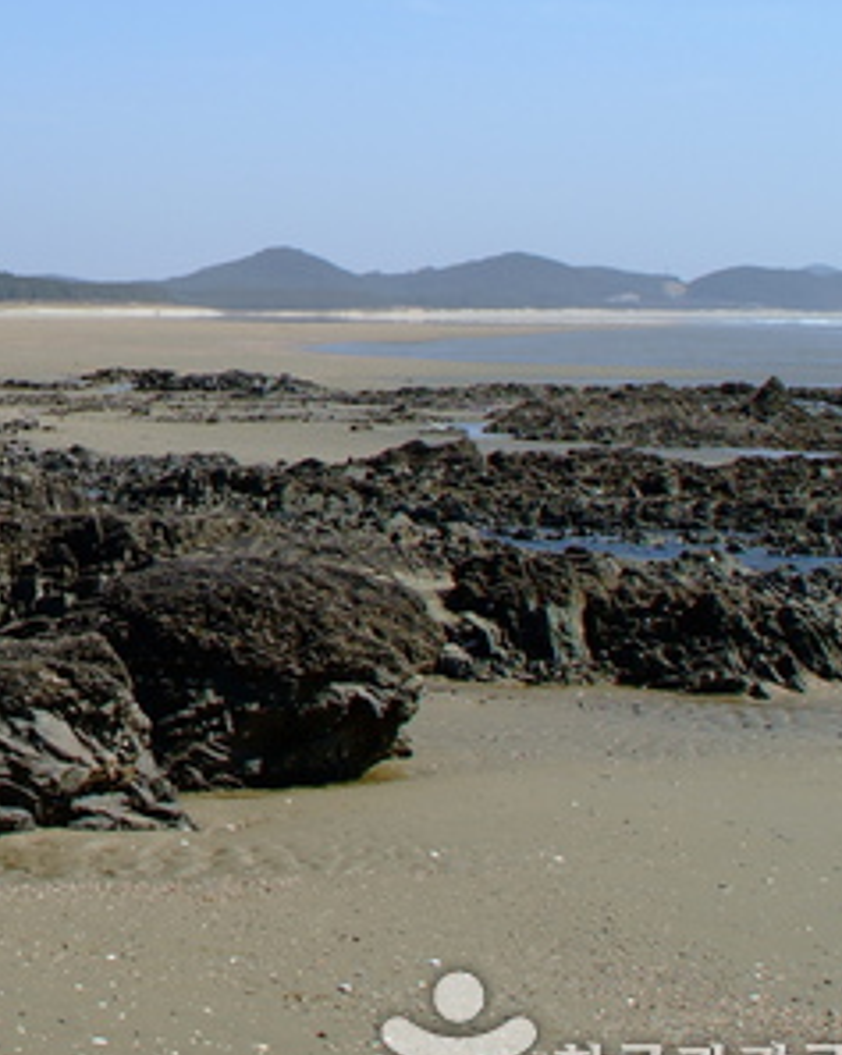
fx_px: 2901
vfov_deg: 20.6
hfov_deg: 15.6
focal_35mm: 93
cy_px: 369
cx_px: -275
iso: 100
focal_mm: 28
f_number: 8
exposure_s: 1/250
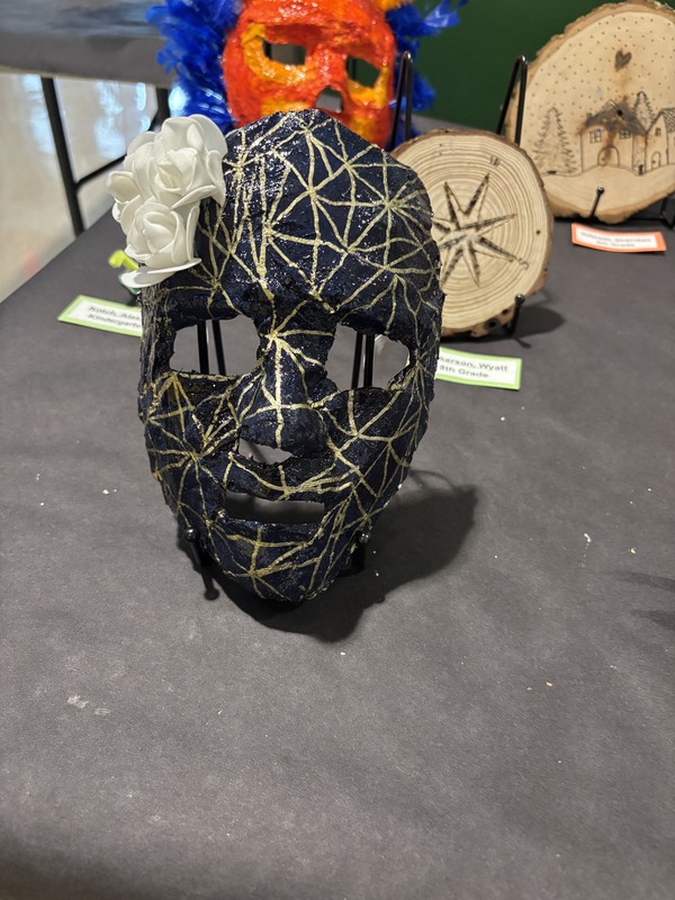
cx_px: 338
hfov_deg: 53.1
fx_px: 676
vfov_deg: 67.3
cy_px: 450
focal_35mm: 26
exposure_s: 1/60
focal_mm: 5.96
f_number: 1.6
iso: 500
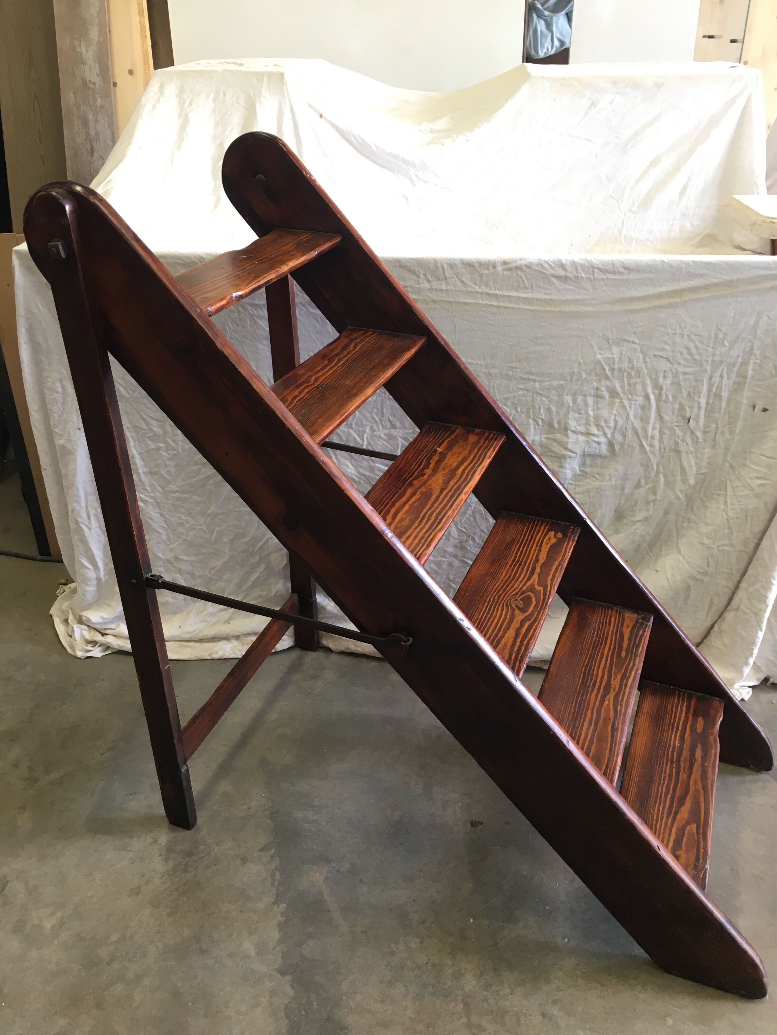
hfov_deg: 48.2
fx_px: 868
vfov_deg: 61.7
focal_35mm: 29
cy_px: 518
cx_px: 388
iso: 64
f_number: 2.2
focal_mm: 4.15
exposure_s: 1/33
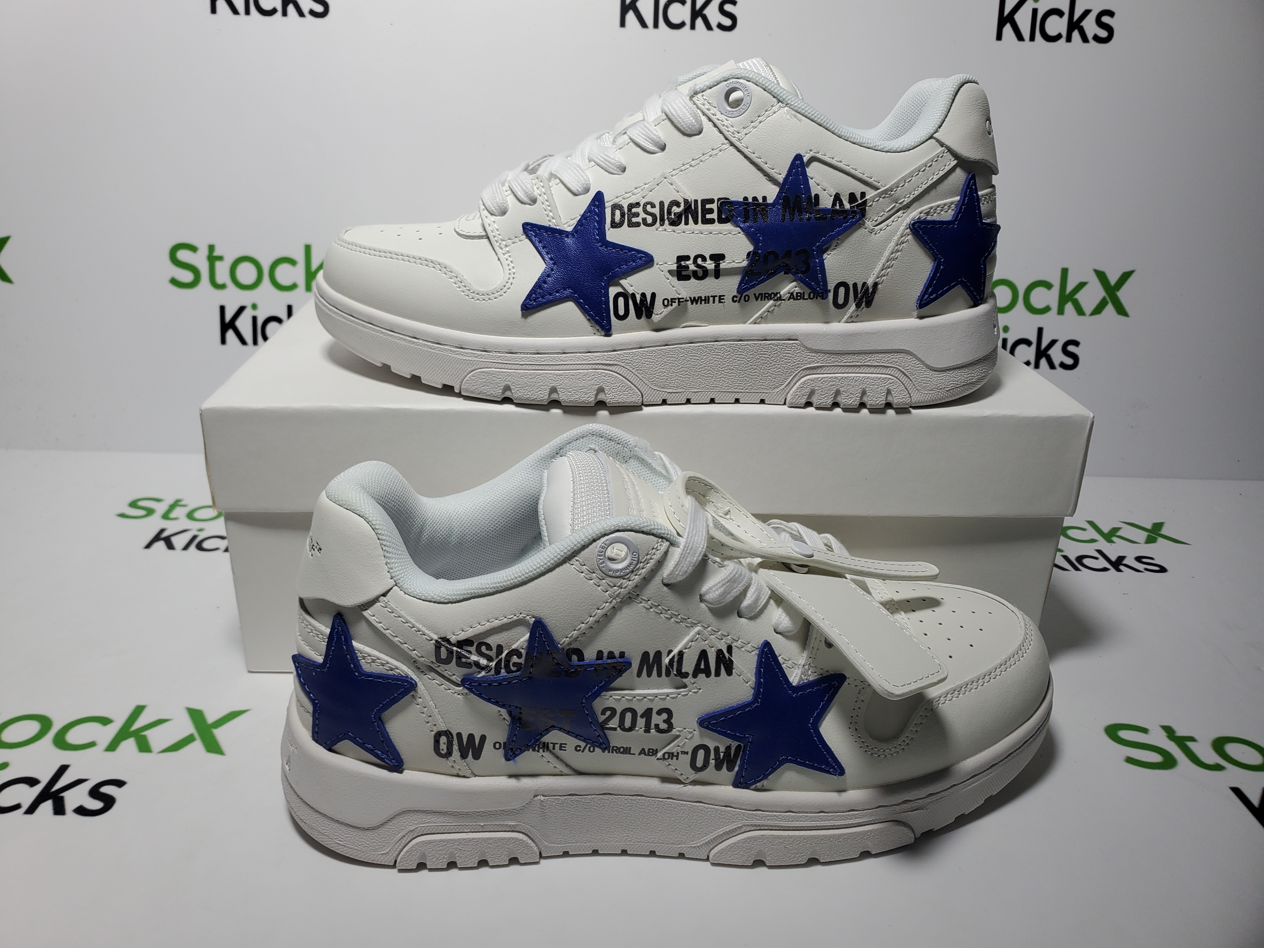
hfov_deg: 67.3
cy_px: 474
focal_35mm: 26
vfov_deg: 53.1
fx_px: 949
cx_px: 632
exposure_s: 1/310
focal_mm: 4.3
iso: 50
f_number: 2.4
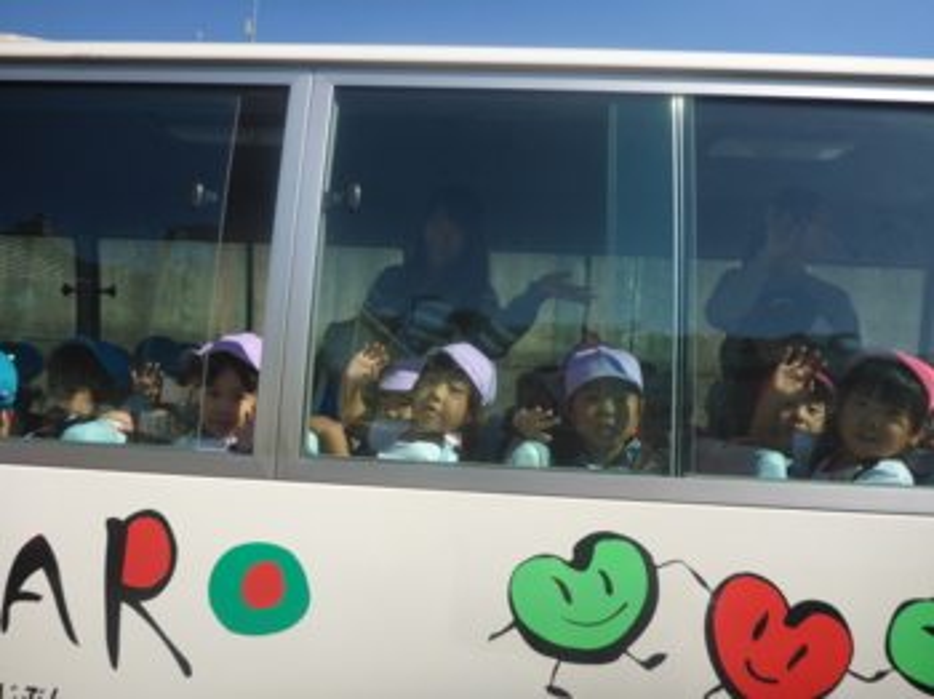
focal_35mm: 28
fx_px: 755
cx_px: 467
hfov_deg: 63.5
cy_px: 350
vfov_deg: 49.7
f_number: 3.3
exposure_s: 1/1000
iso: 100
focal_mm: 4.9
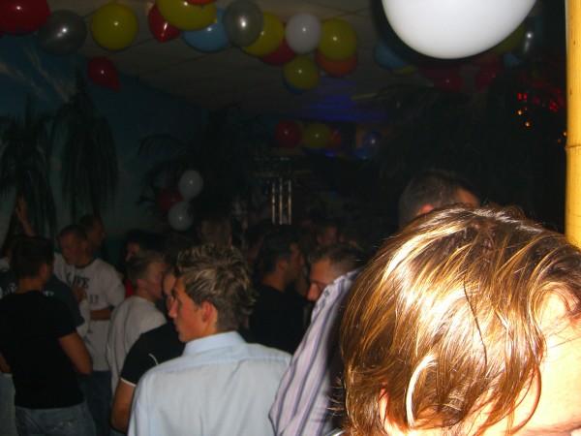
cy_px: 218
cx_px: 290
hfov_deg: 49.0
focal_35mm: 38
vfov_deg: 37.7
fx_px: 638
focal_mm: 7.9
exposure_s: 1/60
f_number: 2.8
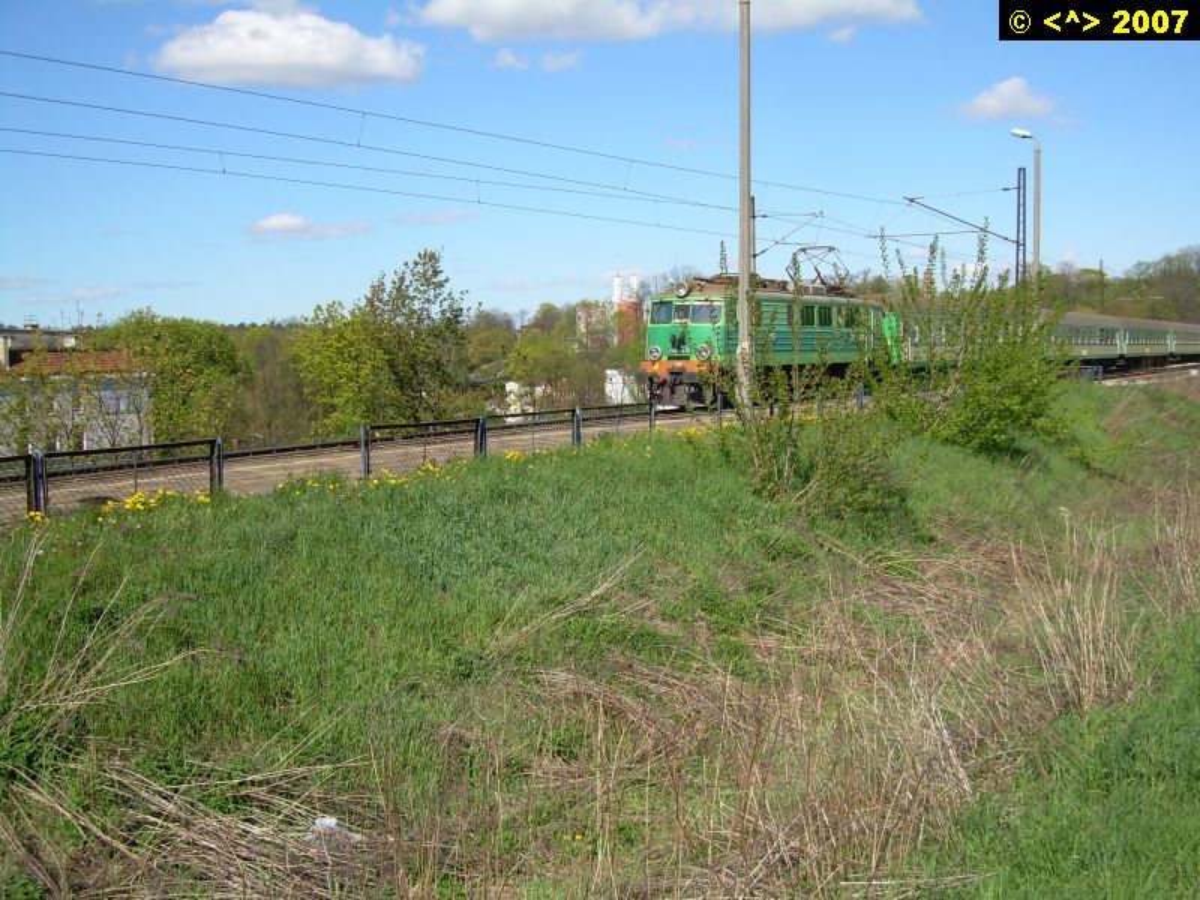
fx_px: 1317
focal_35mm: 38
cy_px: 450
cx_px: 600
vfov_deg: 37.7
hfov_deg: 49.0
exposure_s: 1/420
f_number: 4.6
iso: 50
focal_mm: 6.3
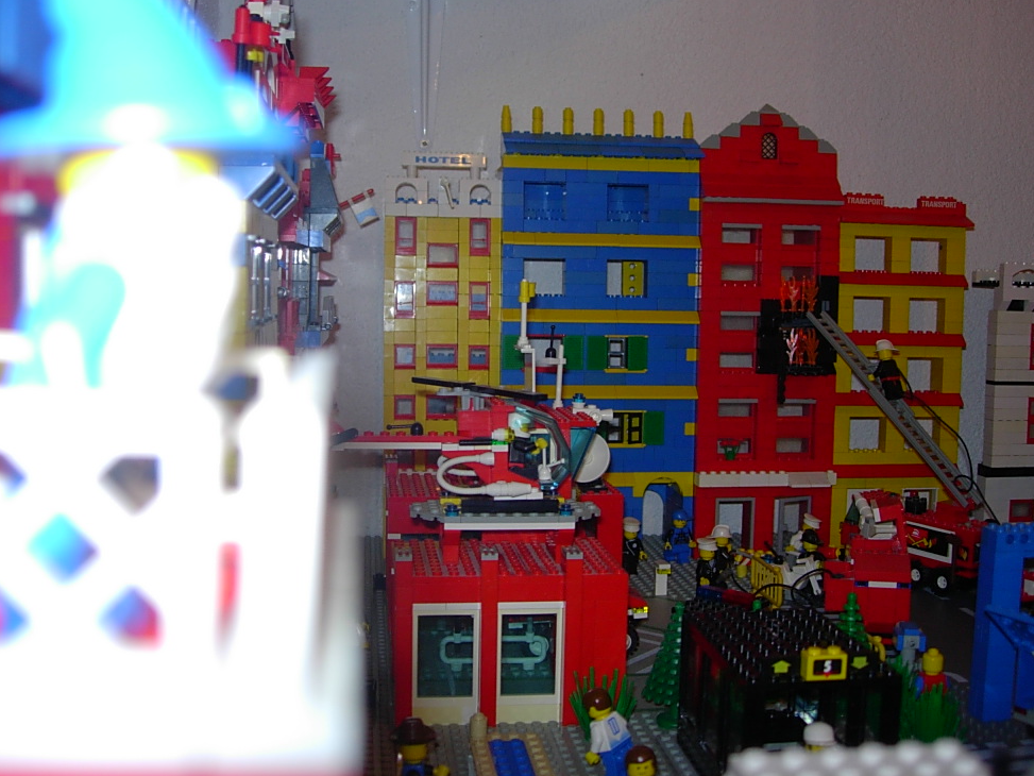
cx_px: 518
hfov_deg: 46.8
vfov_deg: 36.0
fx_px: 1195
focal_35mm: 40
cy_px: 370
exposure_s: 1/64
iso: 79
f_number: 2.8
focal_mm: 7.8
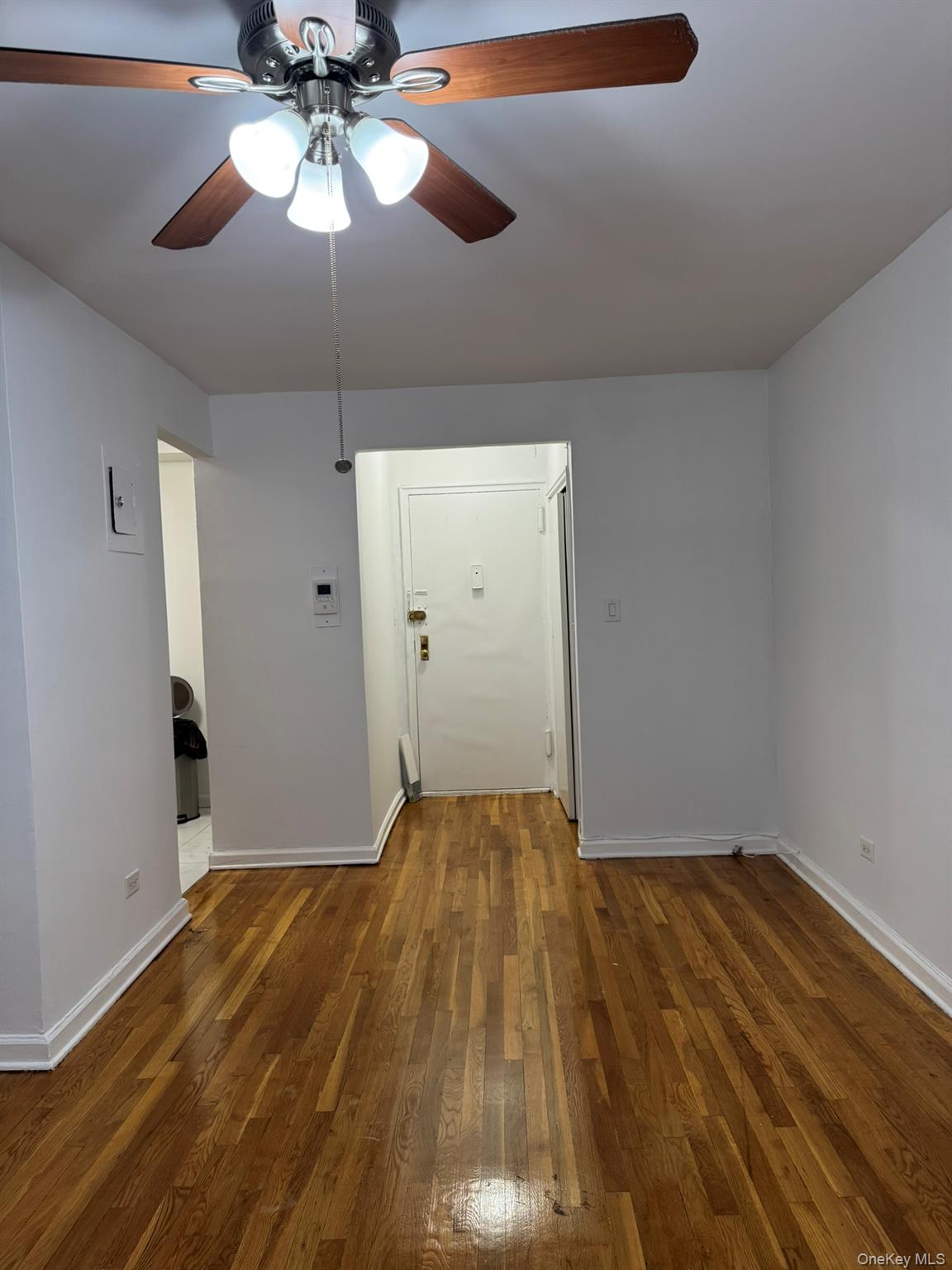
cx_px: 476
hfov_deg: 56.8
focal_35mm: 24
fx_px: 880
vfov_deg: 71.6
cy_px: 635
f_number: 1.78
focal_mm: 6.76
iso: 200
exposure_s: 1/120
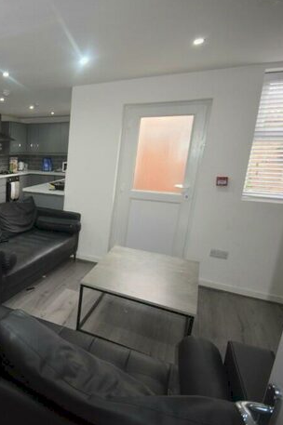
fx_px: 272
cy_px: 212
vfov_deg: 76.1
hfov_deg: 43.6
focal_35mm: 23
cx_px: -22
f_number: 4
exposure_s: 1/60
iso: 800
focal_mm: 10
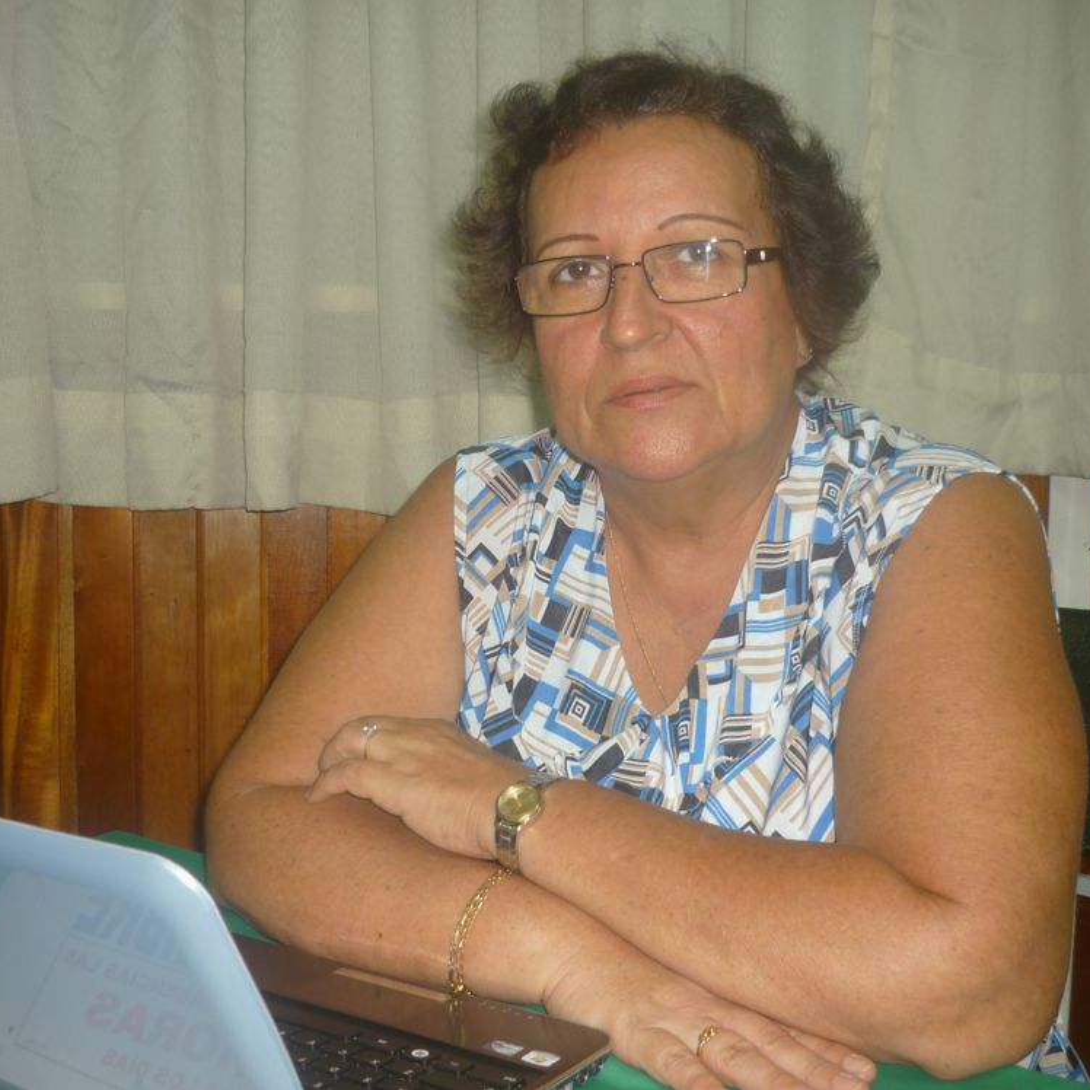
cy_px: 545
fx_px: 1389
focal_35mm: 39
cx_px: 506
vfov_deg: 42.8
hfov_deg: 42.8
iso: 100
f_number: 2.8
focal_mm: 5.5
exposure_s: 1/30
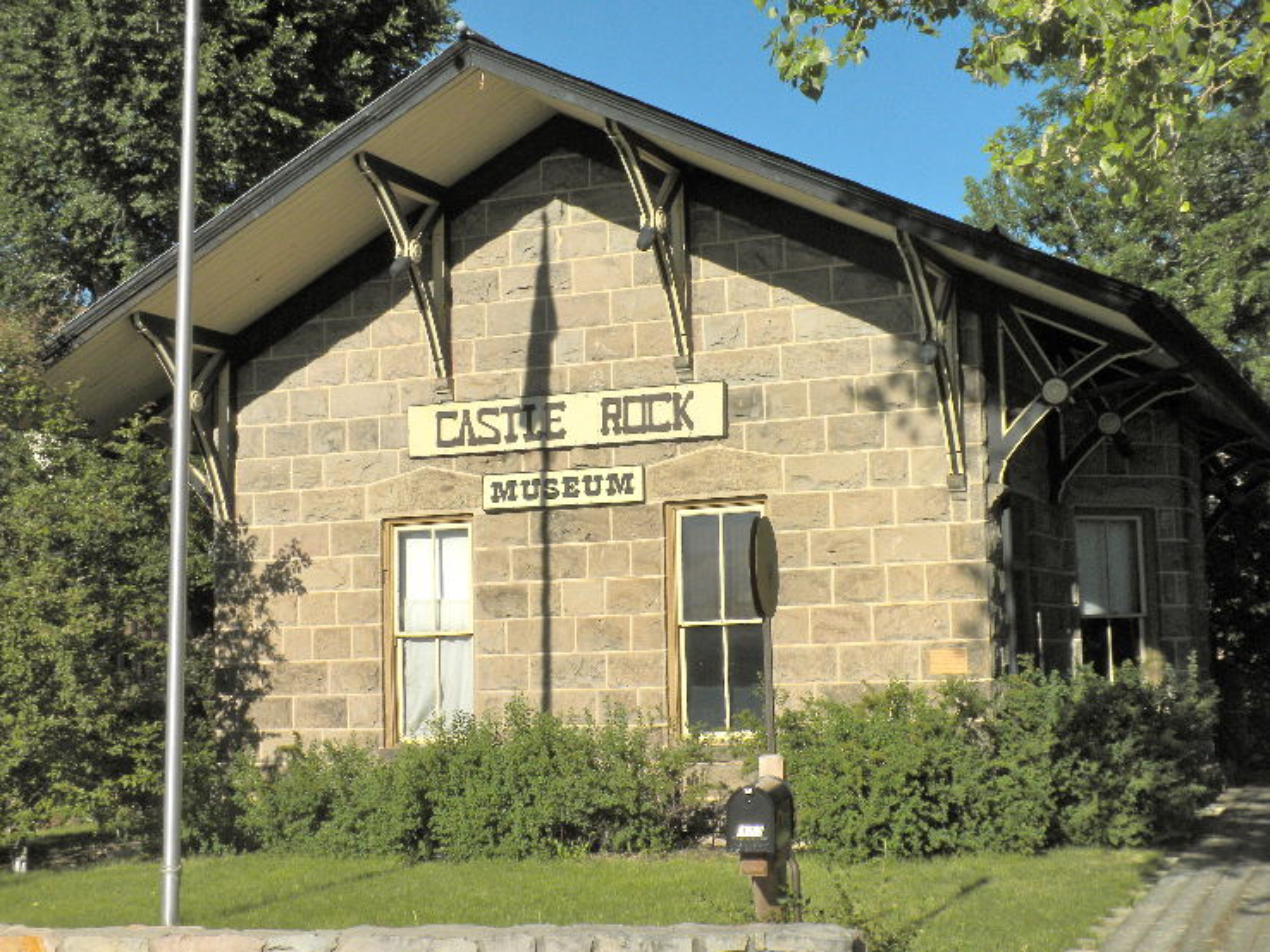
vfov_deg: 28.0
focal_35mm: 52
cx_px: 635
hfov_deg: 36.8
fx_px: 1907
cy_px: 476
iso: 90
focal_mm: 9.1
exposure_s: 1/208
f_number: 11
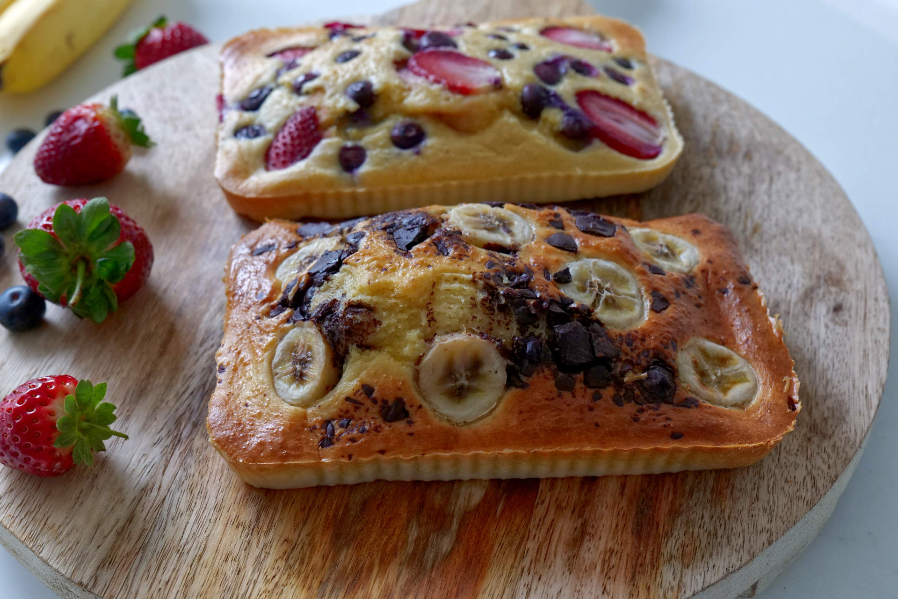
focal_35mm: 47
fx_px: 1172
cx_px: 449
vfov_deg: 28.6
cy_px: 300
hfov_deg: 41.9
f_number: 8
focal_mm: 47
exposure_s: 1/60
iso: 3200
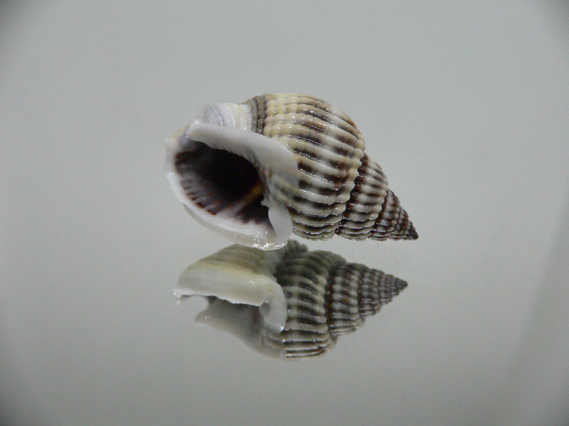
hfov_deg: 52.6
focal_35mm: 35
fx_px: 575
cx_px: 284
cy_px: 213
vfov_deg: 40.7
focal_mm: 4.6
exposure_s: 1/60
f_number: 2.8
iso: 200
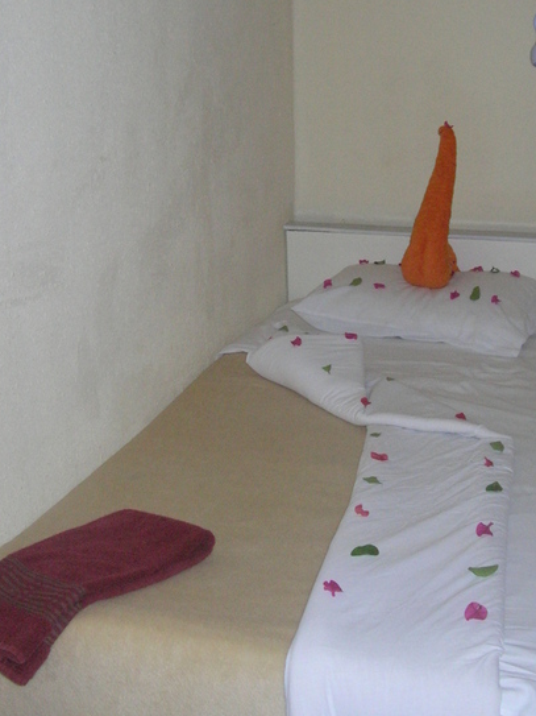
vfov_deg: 36.1
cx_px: 301
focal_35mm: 53
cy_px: 294
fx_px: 1095
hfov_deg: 27.5
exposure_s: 1/60.1
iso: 200
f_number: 2.7
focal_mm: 6
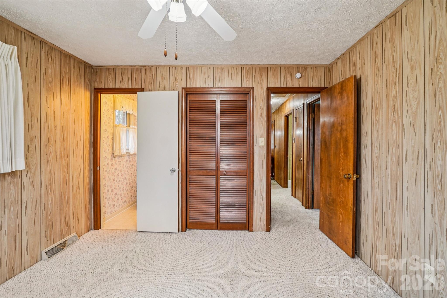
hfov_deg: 100.4
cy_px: 149
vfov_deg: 77.3
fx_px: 186
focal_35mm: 15
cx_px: 224
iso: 400
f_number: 8
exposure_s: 1/6
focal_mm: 10
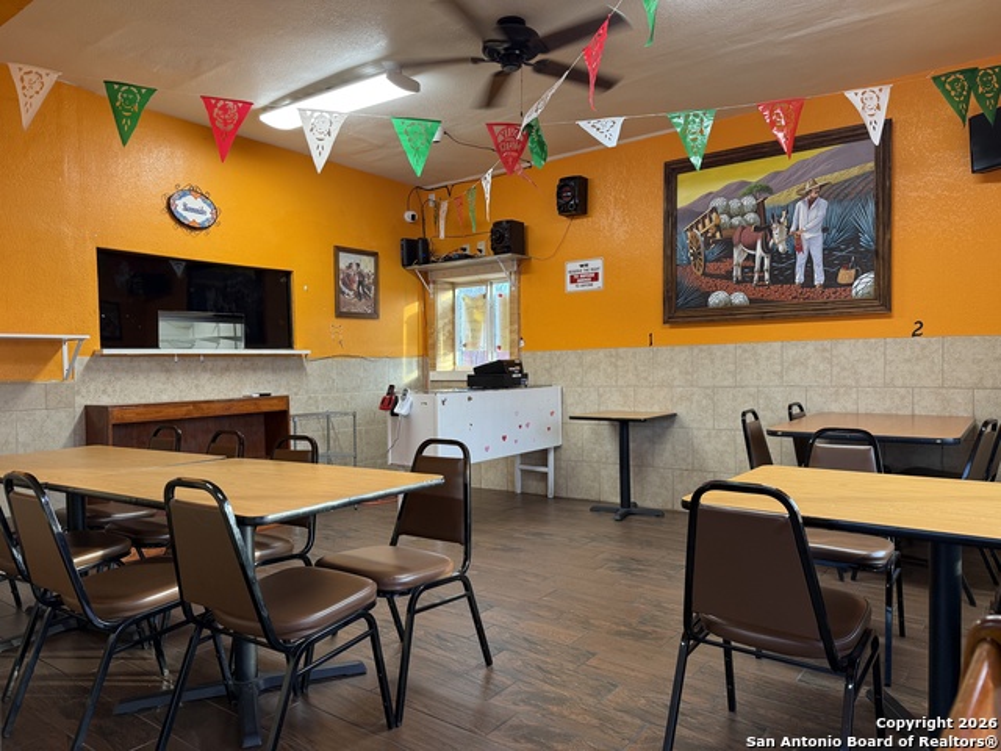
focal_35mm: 24
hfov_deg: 71.6
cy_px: 376
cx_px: 500
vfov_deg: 56.8
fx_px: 694
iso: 125
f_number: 1.78
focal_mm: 6.76
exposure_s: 1/60
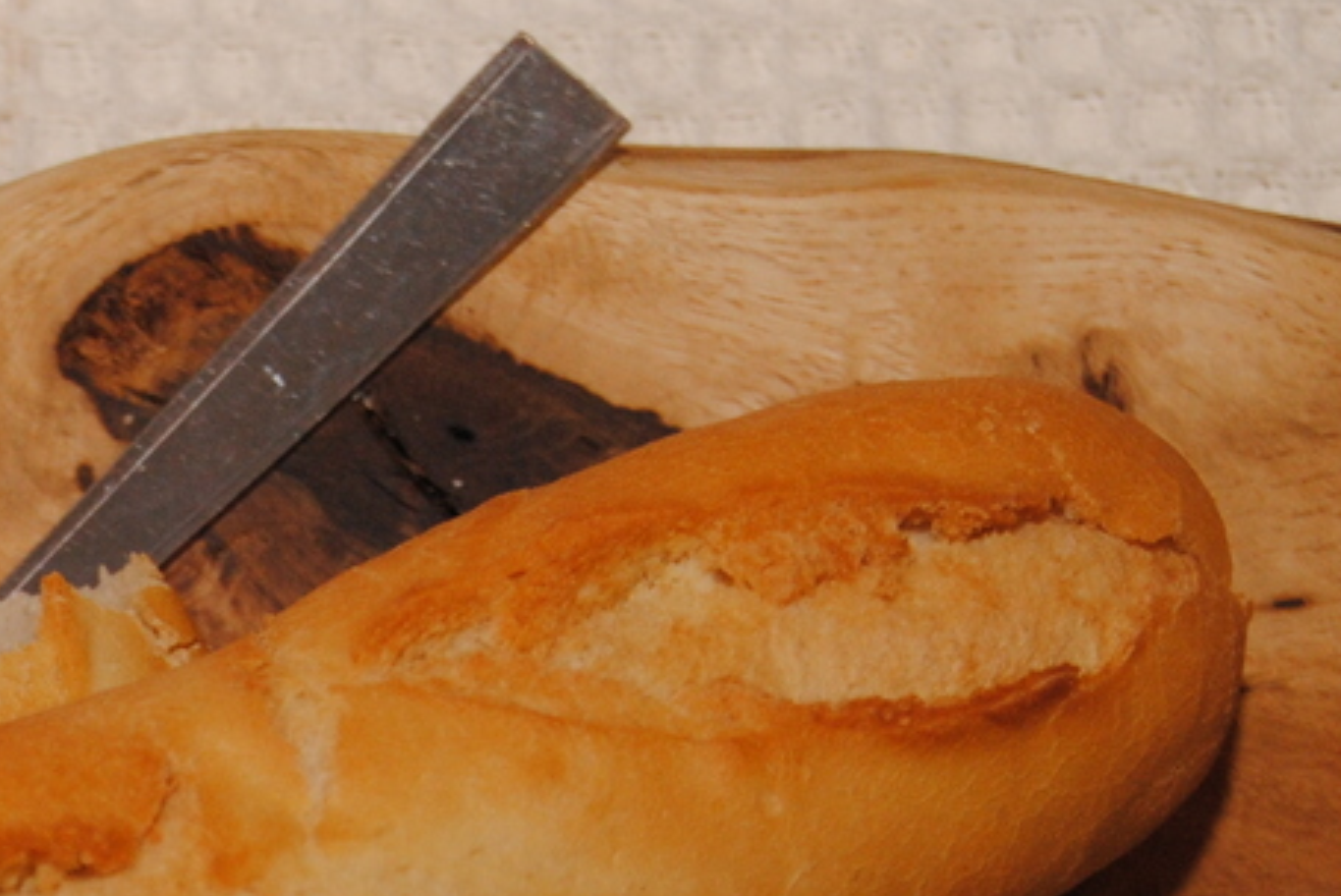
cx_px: -666
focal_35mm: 188
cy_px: 1241
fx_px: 7007
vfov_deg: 7.2
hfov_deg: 10.6
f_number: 3.5
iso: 400
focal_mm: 38
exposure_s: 1/200
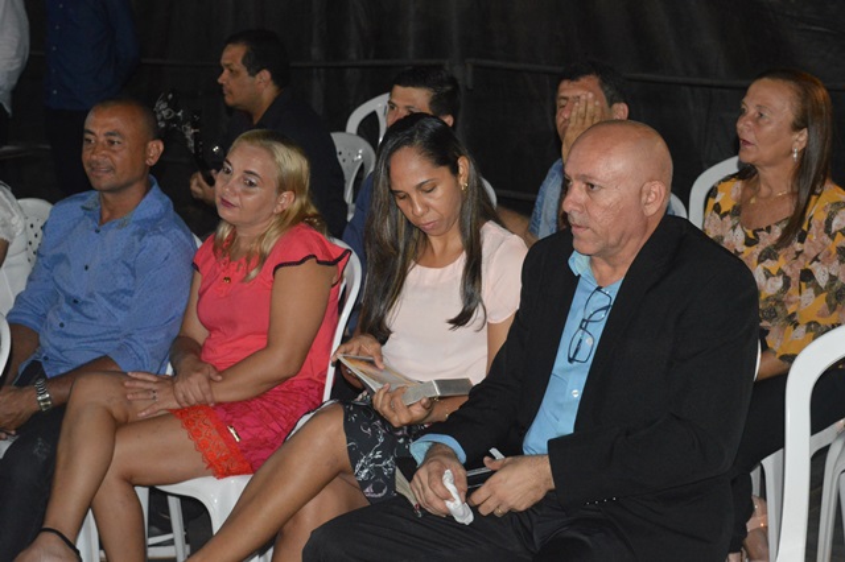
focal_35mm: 68
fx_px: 1583
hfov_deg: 29.9
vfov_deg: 20.1
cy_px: 281
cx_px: 422
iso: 3200
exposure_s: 1/60
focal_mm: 45
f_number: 5
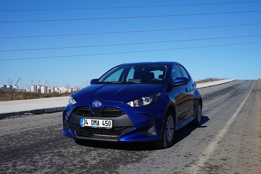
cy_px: 87
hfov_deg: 49.6
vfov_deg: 34.2
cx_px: 130
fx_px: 283
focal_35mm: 39
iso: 100
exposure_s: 1/100
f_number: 14
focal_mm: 26
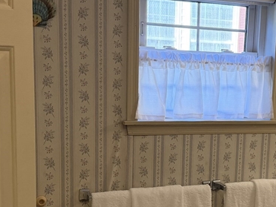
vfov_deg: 22.0
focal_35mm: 66
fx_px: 526
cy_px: 163
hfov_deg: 29.0
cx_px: 198
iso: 250
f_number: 1.78
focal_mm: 6.76
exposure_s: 1/120
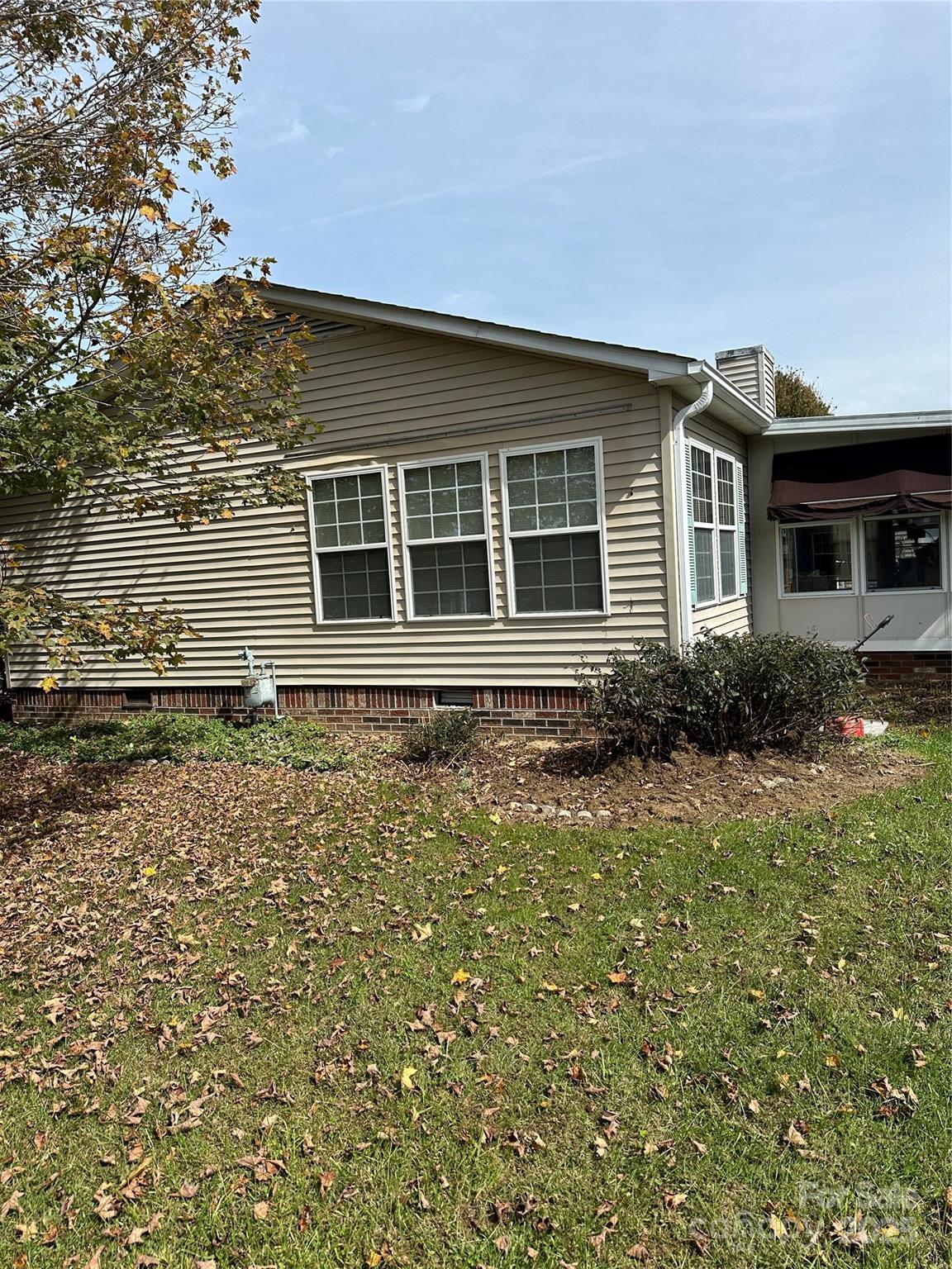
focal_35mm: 24
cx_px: 476
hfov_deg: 56.8
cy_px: 634
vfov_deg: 71.6
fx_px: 880
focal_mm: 6.86
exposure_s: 1/4348
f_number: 1.78
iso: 80
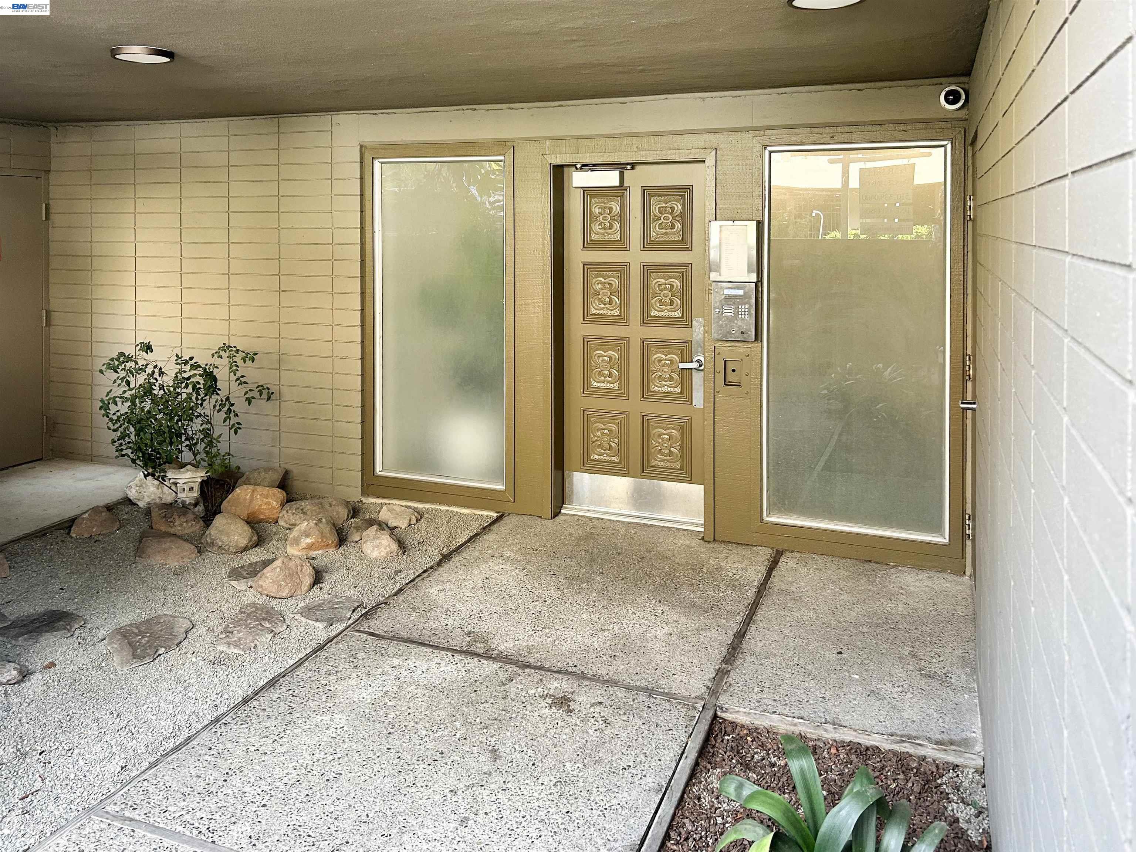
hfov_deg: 67.3
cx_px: 568
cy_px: 426
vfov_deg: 53.1
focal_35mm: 26
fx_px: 853
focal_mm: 5.7
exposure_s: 1/111
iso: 125
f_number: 1.5
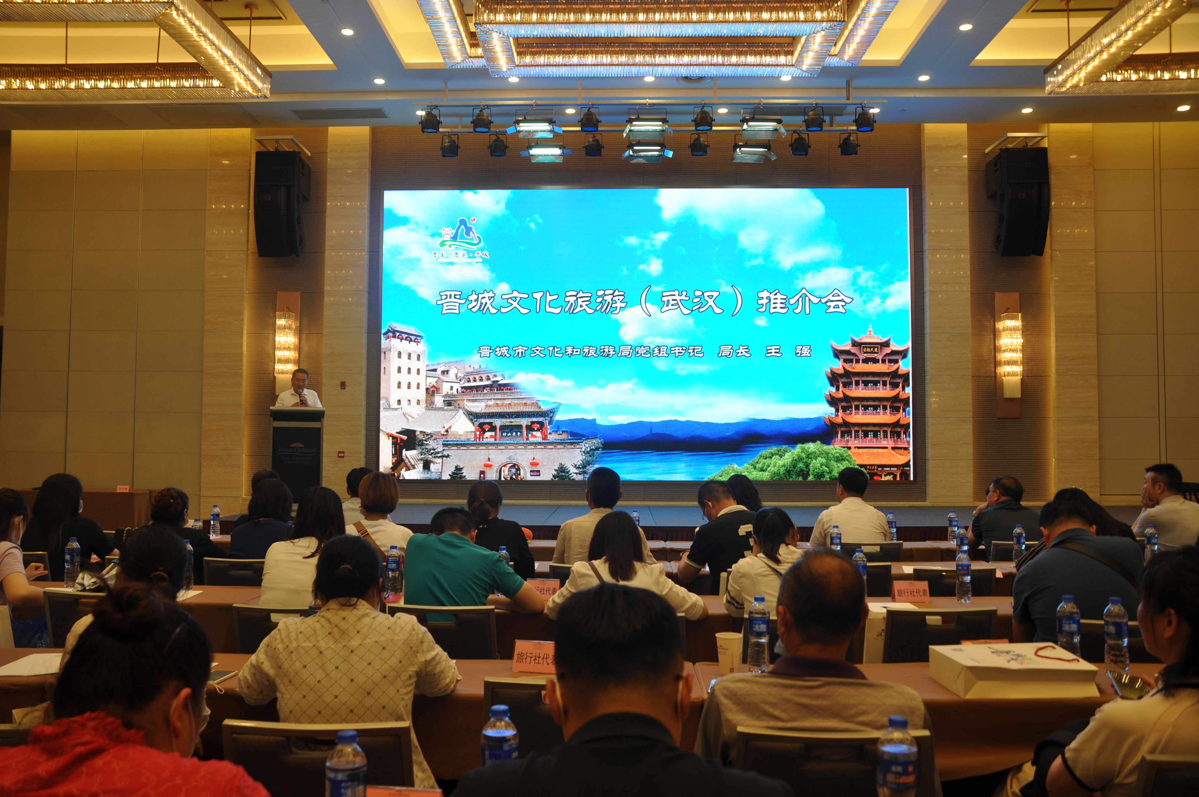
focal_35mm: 30
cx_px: 600
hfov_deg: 62.0
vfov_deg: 43.5
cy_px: 398
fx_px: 998
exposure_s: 1/60
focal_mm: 20
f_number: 4
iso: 200
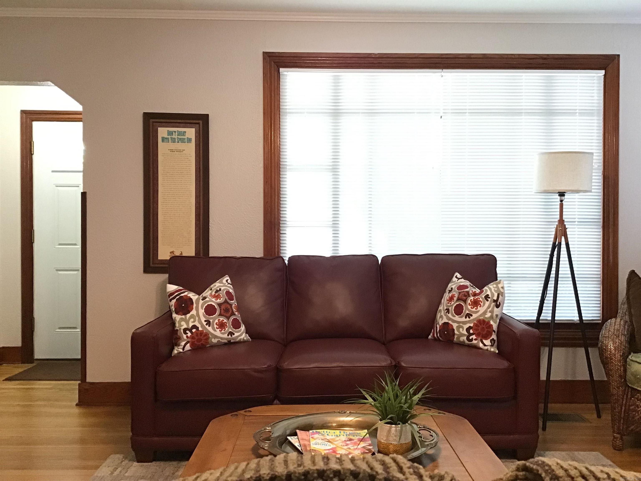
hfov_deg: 58.4
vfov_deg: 45.4
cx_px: 320
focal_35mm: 31
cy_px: 240
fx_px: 574
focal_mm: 3.3
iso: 125
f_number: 2.4
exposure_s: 1/30
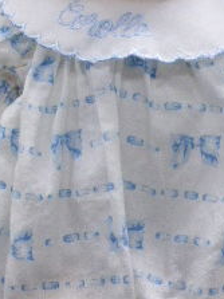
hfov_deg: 12.8
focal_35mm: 115
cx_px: 156
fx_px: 993
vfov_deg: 17.1
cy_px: 118
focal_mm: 6.9
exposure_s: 1/60
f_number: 3.9
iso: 250
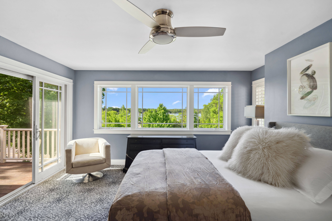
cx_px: 166
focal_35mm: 17
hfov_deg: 93.3
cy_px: 110
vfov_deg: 70.4
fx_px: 157
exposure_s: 1/90
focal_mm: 17
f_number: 8
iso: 400
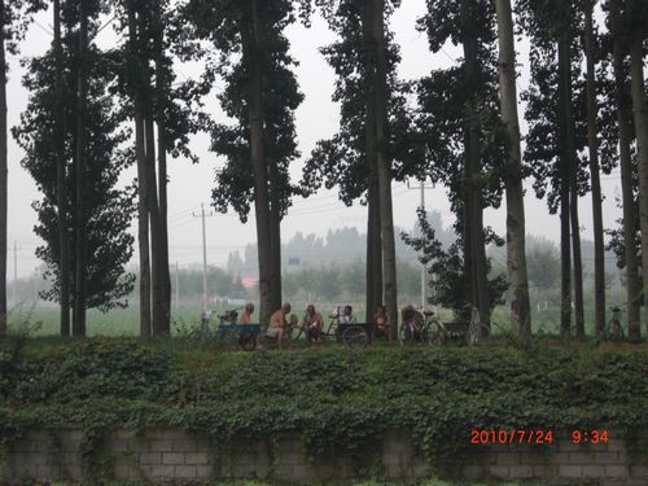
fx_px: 2022
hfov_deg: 18.2
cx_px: 324
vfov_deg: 13.7
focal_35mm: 108
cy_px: 243
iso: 50
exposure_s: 1/200
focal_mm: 18.9
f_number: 5.3
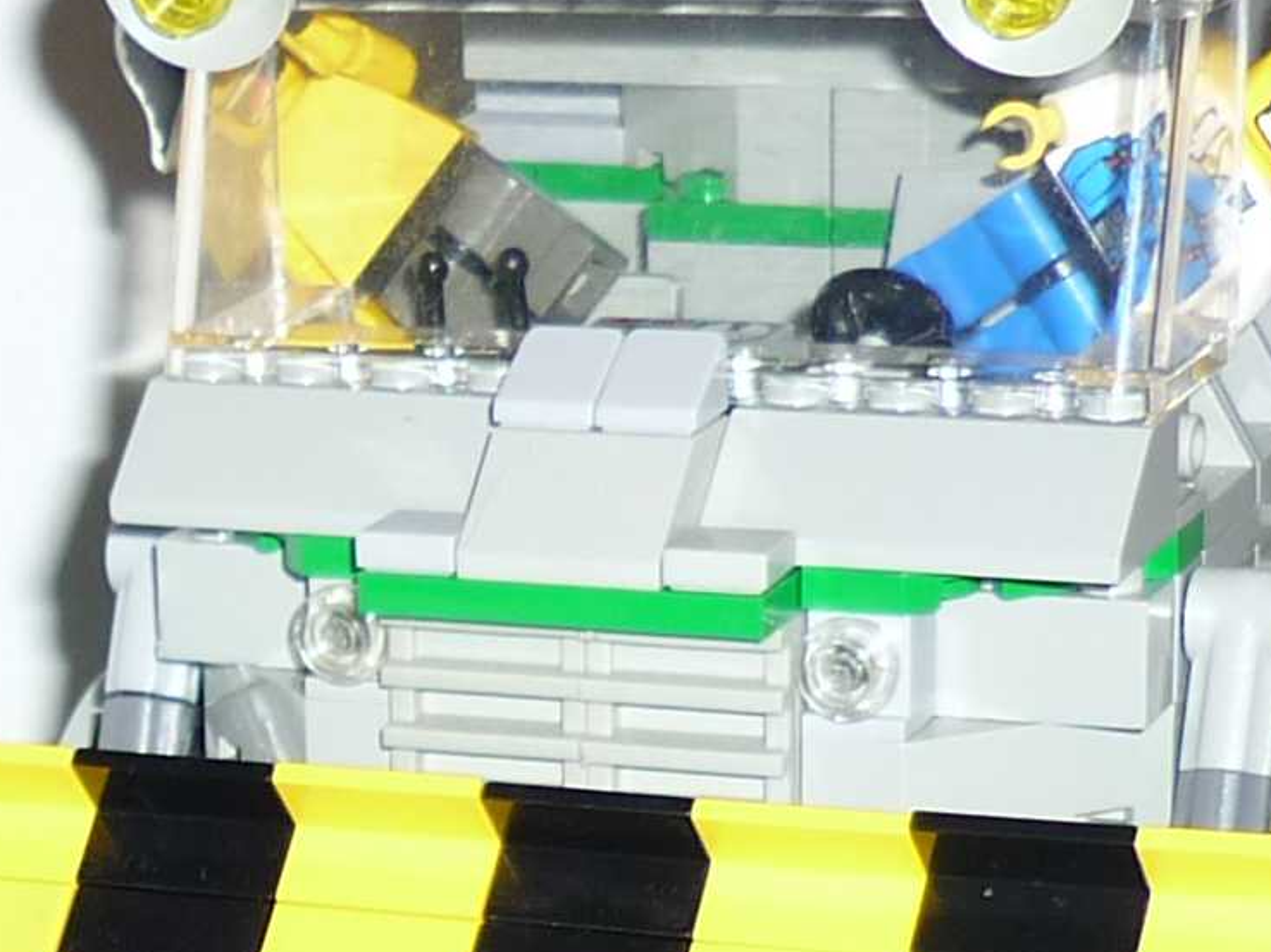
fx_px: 5359
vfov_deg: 9.8
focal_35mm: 146
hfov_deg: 13.2
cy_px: 1487
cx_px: -274
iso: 100
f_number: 2.8
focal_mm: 5.5
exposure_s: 1/30
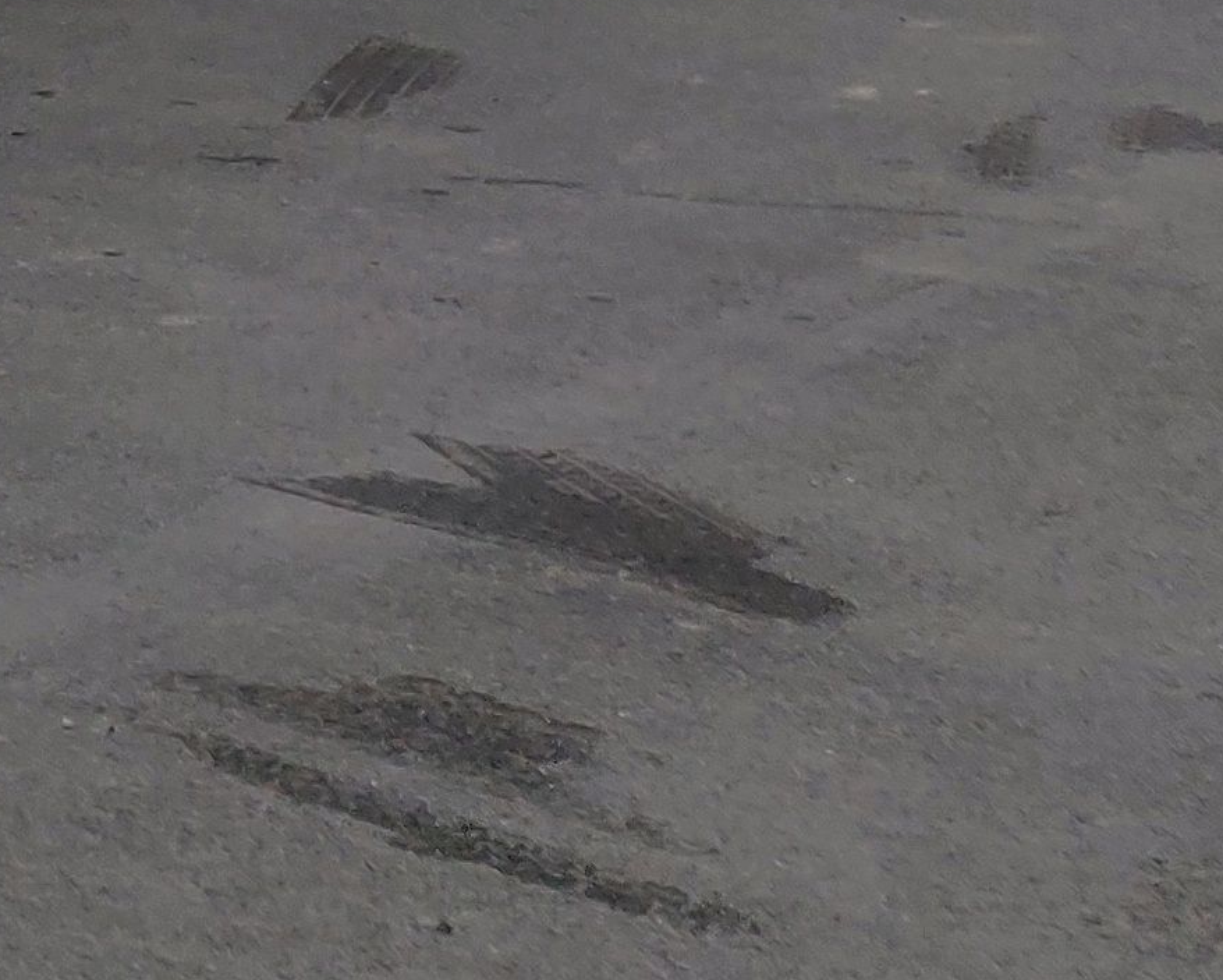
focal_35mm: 128
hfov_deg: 13.3
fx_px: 4635
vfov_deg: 10.4
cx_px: -1109
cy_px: -1359
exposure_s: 1/286
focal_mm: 4.25
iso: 100
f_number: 1.7
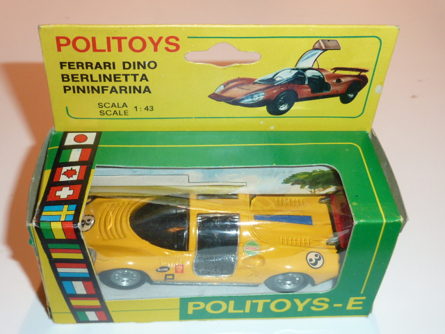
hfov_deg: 37.5
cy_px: 167
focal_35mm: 51
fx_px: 656
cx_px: 222
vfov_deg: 28.6
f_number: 3.4
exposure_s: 1/30
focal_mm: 4.7
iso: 100
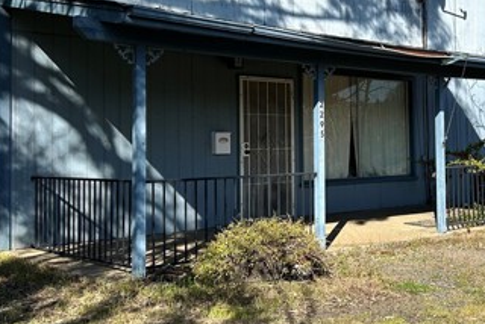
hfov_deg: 35.9
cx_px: 370
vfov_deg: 25.0
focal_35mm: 54
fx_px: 728
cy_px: 118
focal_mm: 5.7
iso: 50
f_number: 1.5
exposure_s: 1/4630
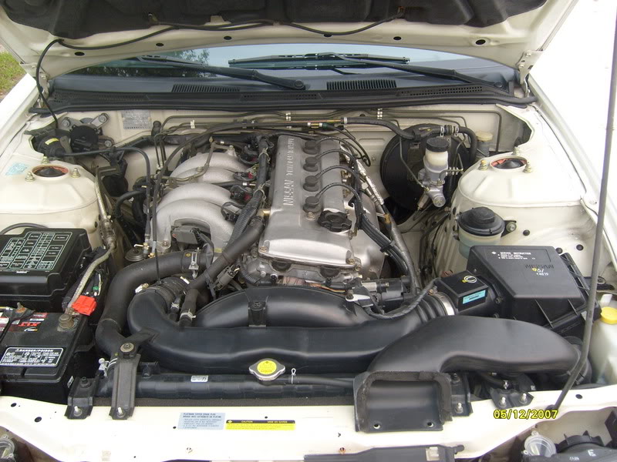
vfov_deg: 40.7
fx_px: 624
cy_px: 231
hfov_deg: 52.6
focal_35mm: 35
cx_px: 308
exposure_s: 1/250
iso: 80
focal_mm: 5.8
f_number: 2.8
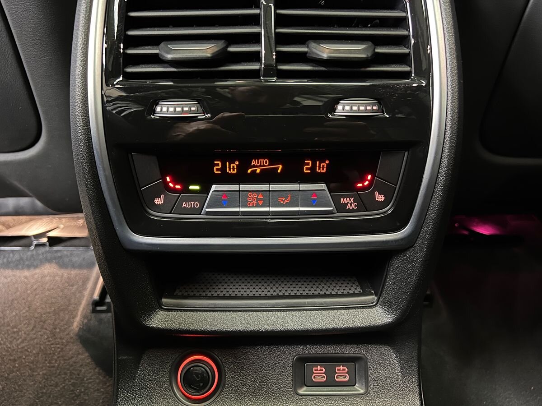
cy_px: 203
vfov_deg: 53.1
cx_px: 271
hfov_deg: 67.3
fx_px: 407
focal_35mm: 26
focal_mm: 5.7
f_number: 1.5
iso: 640
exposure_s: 1/12
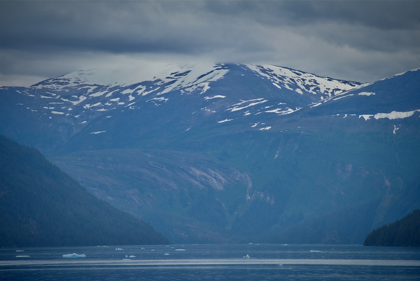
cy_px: 140
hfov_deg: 6.9
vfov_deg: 4.6
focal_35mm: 300
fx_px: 3501
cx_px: 210
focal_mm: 300
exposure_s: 1/640
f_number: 5.6
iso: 160
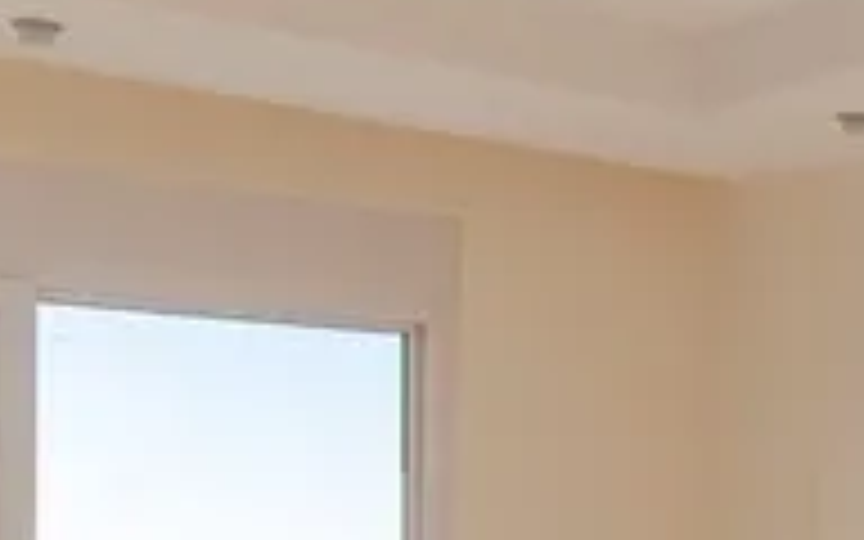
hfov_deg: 22.5
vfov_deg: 15.1
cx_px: 1156
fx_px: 1907
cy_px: 774
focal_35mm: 81
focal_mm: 12
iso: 200
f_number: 10
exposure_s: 1/400
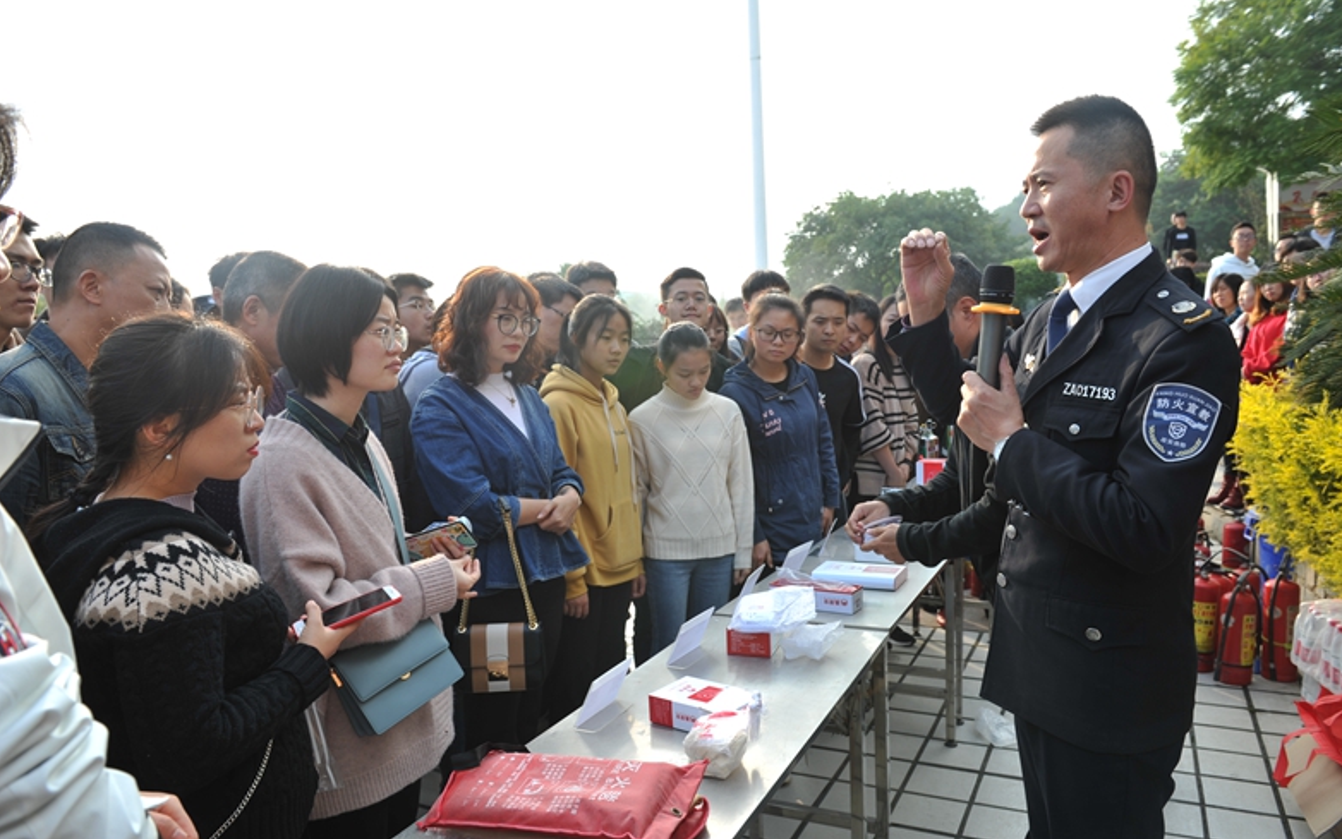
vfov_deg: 49.3
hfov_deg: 72.5
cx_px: 683
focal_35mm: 25
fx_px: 914
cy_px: 434
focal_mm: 24
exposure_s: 1/125
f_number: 5
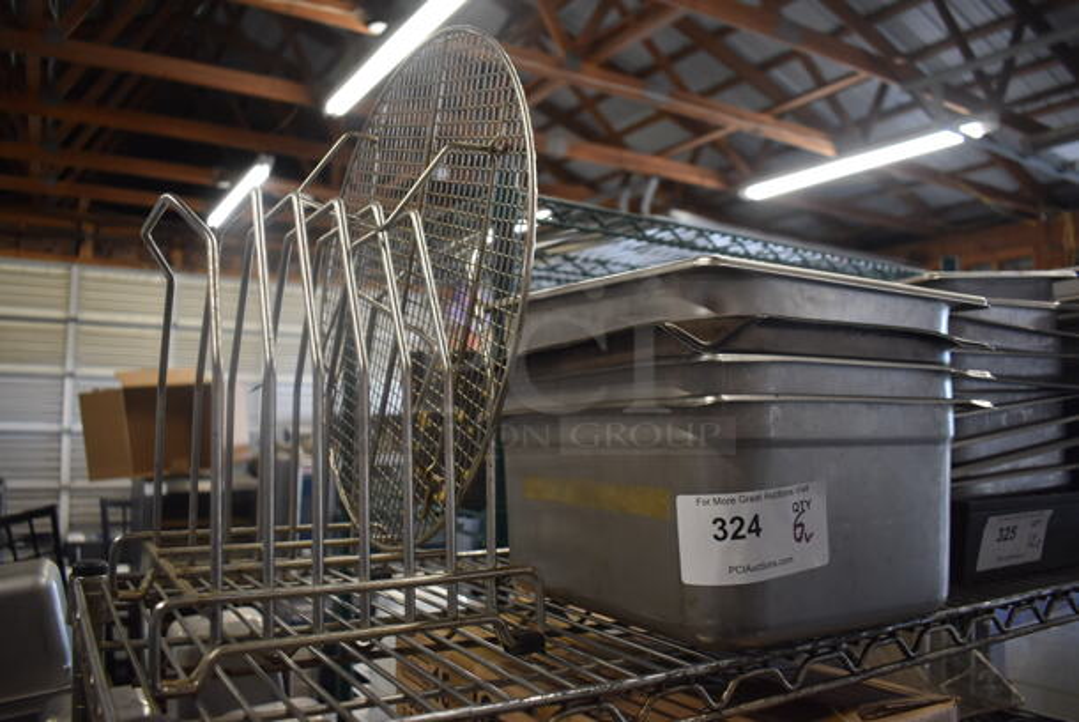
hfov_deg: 67.3
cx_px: 540
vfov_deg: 48.0
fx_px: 810
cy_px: 361
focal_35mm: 27
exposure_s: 1/125
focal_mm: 18
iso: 1000
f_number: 3.5
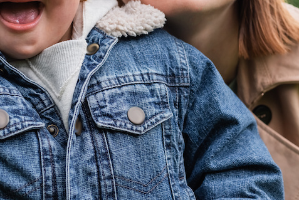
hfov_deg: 23.1
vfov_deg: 15.2
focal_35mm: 88
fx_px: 732
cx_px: 155
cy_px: -8
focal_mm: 35
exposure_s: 1/640
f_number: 4
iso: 250
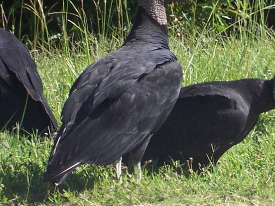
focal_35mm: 507
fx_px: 4028
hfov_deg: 3.9
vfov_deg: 2.9
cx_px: 289
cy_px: 60
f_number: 4.9
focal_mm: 30
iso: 80
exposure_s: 1/350
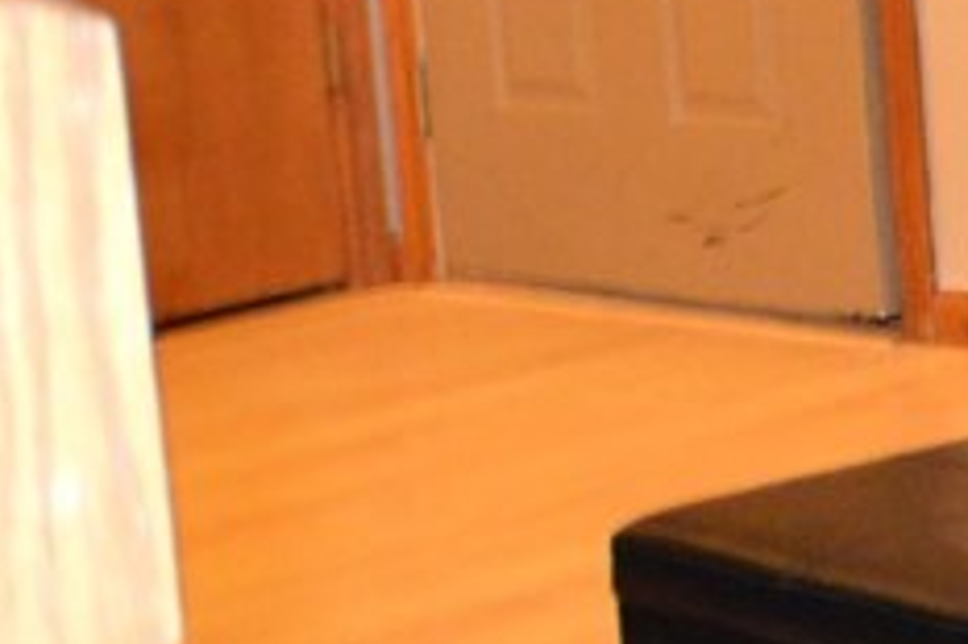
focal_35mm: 224
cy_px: 42
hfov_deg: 8.6
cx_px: 2029
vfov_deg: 6.1
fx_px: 6019
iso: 3200
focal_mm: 32
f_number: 4.8
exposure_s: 1/8
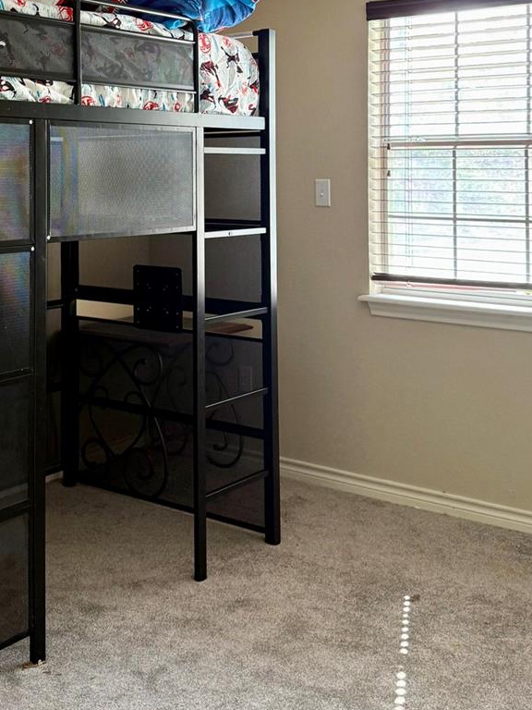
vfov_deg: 38.2
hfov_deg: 30.0
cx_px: 176
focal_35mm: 48
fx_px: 984
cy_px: 140
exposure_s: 1/84
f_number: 1.78
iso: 200
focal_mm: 6.76
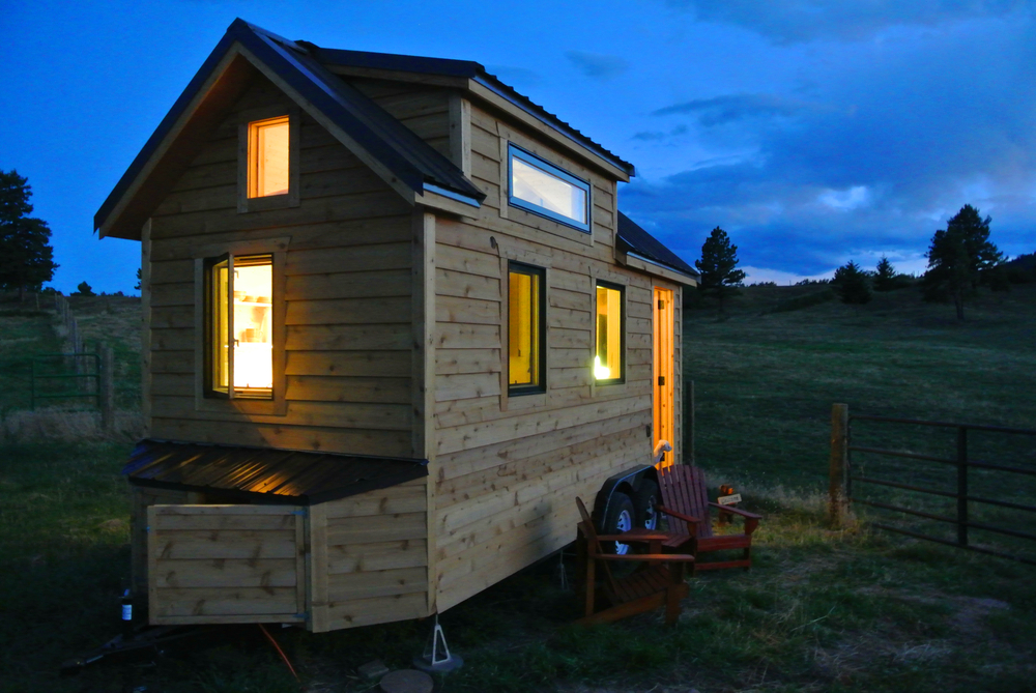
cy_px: 346
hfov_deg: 67.3
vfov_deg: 48.0
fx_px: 778
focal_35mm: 27
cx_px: 518
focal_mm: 10
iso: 1600
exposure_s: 1/10
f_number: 3.5
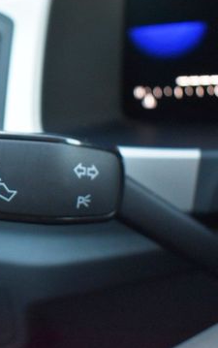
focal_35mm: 49
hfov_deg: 25.5
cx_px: 16
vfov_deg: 40.9
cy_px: 147
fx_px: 465
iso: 1400
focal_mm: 18
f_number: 3.5
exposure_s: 1/125
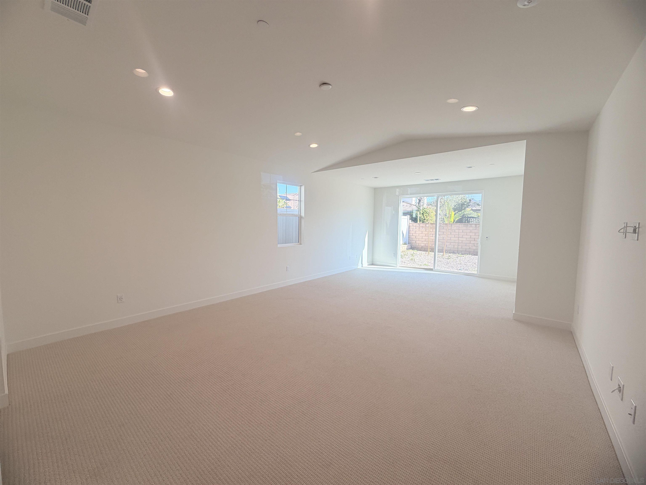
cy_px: 242
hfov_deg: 102.1
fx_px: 261
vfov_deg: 85.7
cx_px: 323
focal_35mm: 14
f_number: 2.2
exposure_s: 1/121
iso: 50
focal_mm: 2.22
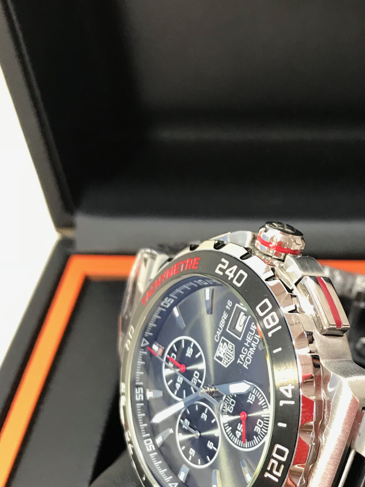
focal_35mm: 51
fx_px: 717
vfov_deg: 36.6
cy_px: 367
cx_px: 305
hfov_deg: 27.8
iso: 32
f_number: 1.8
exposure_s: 1/25
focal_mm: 3.99
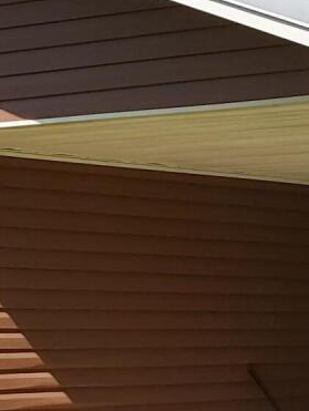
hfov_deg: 9.5
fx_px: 1663
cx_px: 723
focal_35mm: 140
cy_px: 508
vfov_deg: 13.6
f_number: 2.4
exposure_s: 1/1058
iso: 50
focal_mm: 4.3
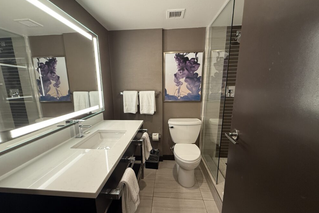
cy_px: 114
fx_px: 133
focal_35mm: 15
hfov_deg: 100.4
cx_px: 156
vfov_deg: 77.2
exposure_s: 1/60
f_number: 2.2
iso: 200
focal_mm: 2.22
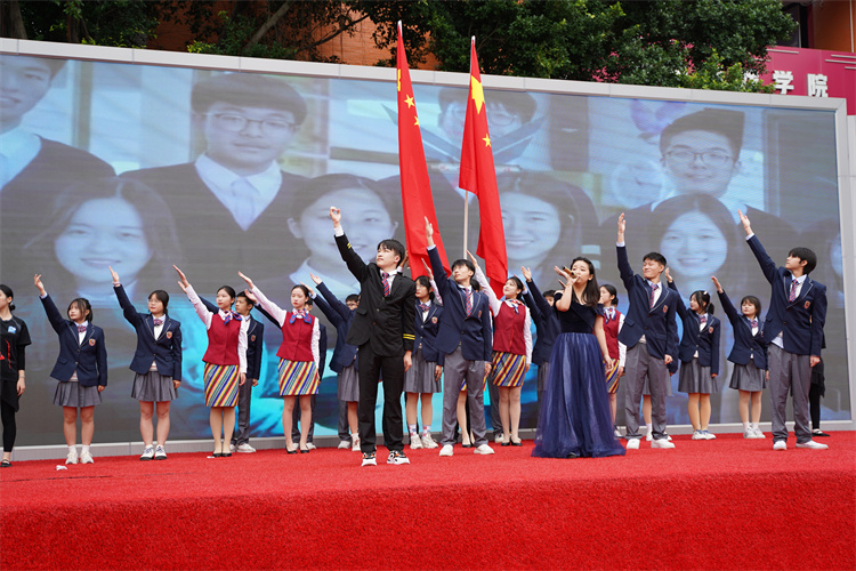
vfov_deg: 27.5
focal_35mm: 49
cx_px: 428
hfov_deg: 40.3
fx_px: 1165
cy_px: 286
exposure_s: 1/800
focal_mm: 49
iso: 160
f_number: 3.2
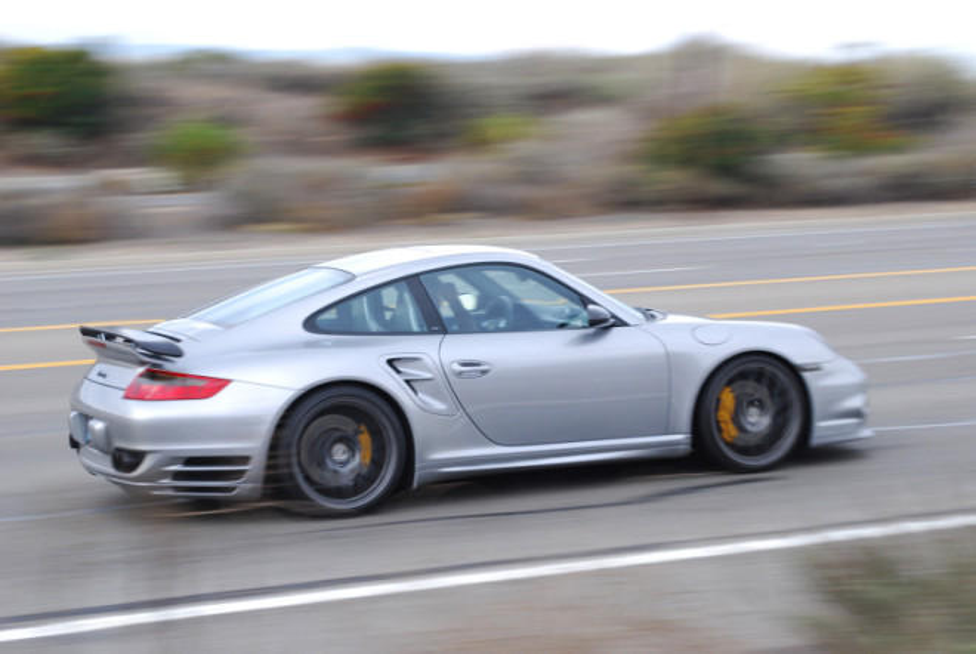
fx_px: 2117
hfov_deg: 26.0
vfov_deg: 17.5
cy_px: 327
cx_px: 488
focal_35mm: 78
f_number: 9
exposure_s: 1/60
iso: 200
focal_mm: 52
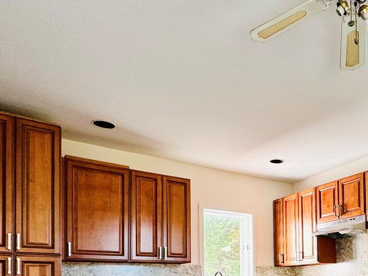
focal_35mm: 36
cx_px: 319
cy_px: 277
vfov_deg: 35.7
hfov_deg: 47.1
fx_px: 383
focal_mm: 2.22
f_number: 2.2
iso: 100
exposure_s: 1/99
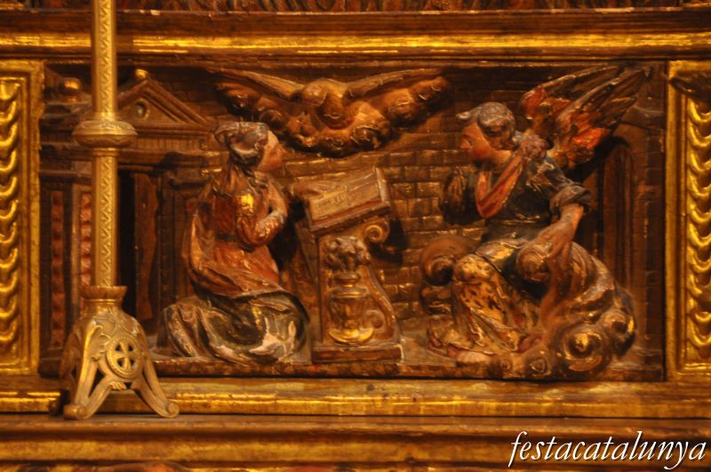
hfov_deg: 9.2
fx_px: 4437
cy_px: 236
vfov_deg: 6.1
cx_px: 356
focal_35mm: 225
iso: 1600
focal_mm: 150
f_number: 5.6
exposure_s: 1/6
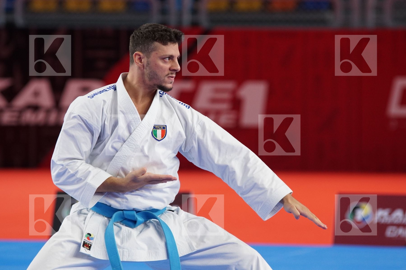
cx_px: 203
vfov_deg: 5.1
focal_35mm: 270
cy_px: 135
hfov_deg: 7.6
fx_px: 3045
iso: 800
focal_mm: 180
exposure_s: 1/400
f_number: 3.2
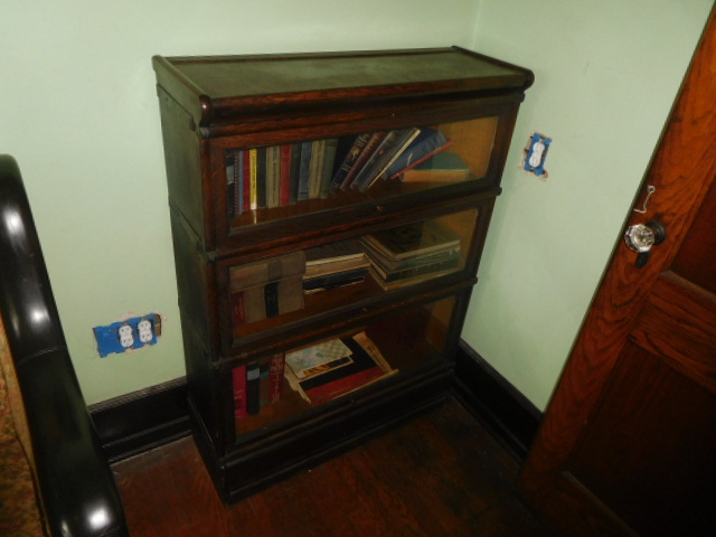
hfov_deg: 69.4
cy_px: 268
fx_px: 517
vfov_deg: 54.9
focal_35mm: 25
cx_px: 358
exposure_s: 1/30
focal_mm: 4.5
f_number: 3.4
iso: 200
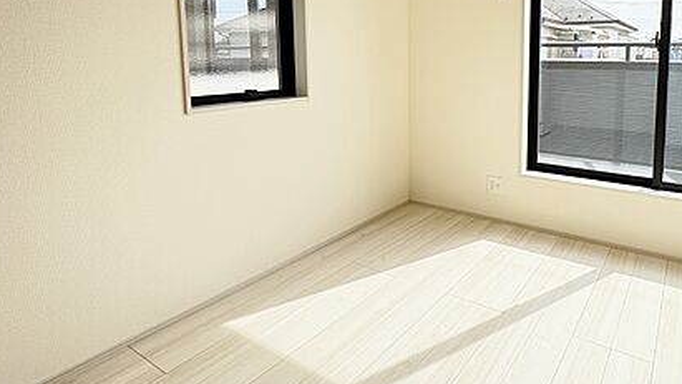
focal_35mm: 23
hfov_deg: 75.5
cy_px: 97
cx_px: 470
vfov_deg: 47.7
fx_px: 416
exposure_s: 1/255
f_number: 2.2
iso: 64
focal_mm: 2.22
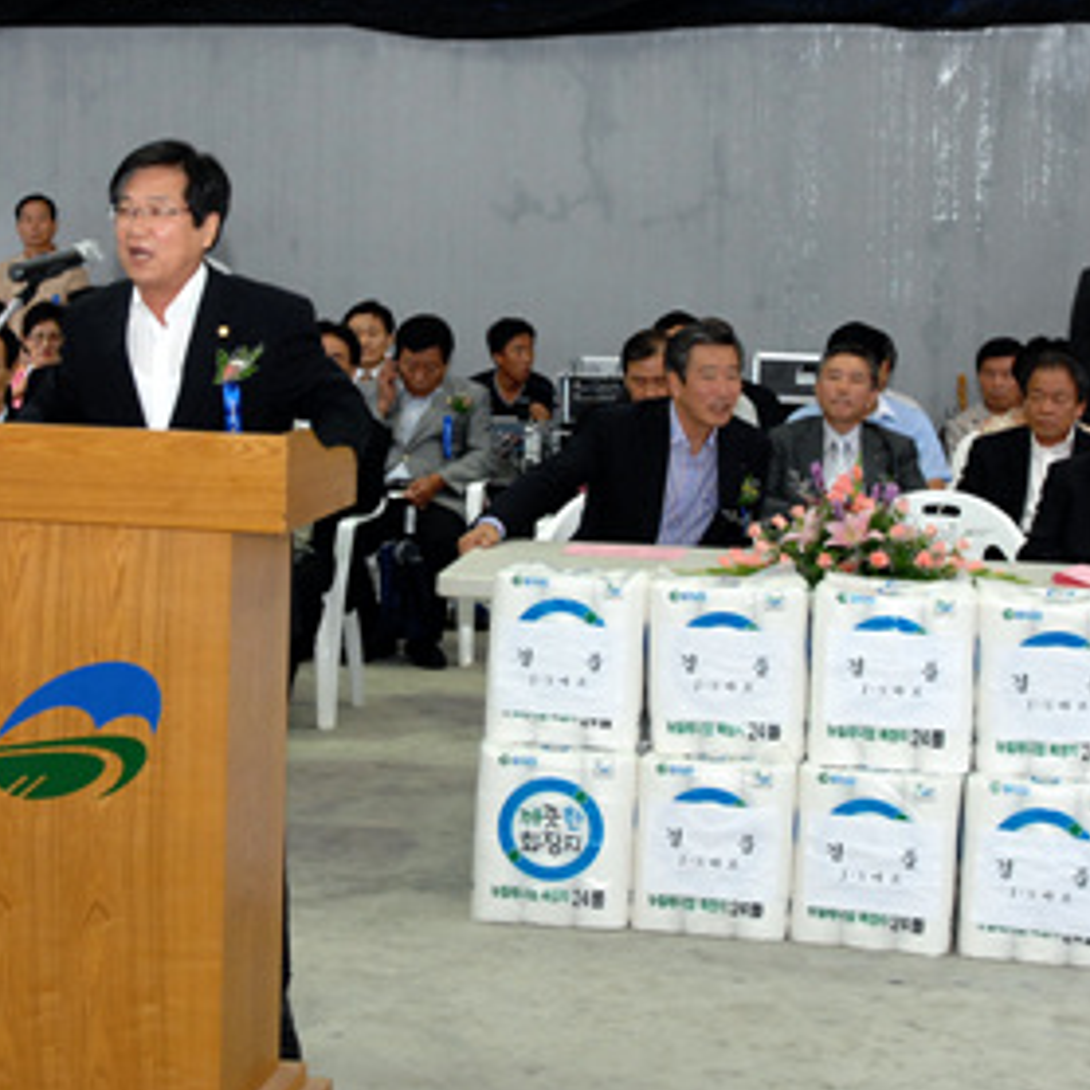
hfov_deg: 22.4
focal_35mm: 77
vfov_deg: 22.3
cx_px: 380
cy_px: 327
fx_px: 2743
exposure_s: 1/125
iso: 400
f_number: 4
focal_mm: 24
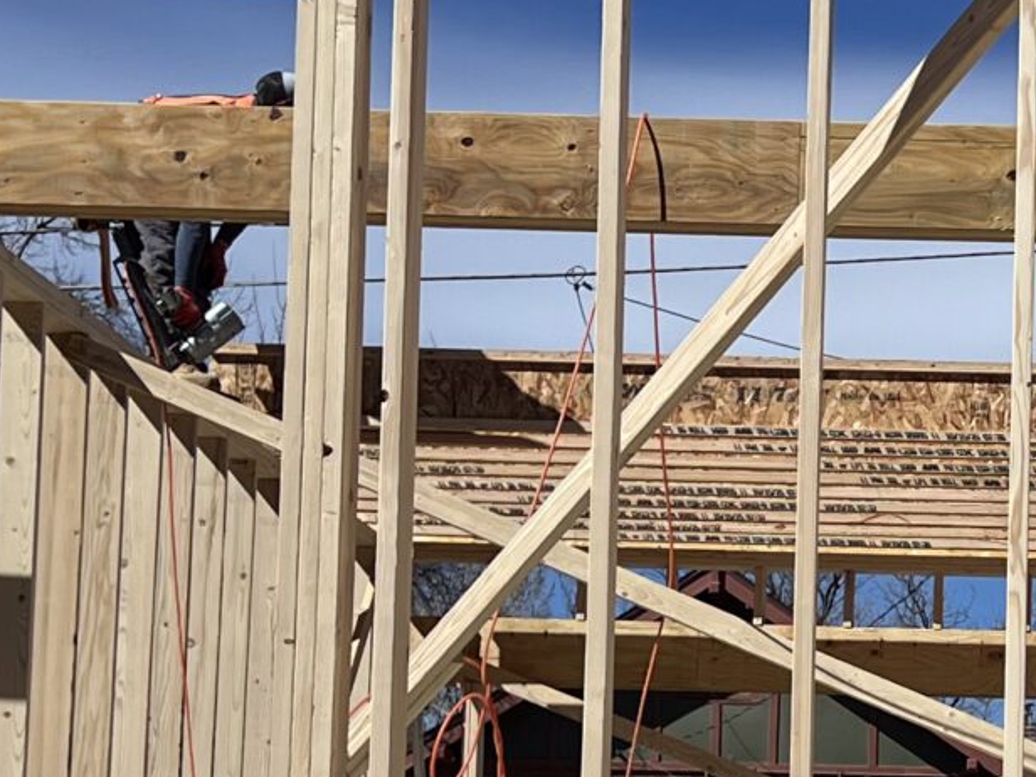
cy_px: 824
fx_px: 3232
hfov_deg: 17.8
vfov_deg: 13.5
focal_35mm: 108
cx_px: 1012
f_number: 1.5
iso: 50
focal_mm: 5.7
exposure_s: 1/8696
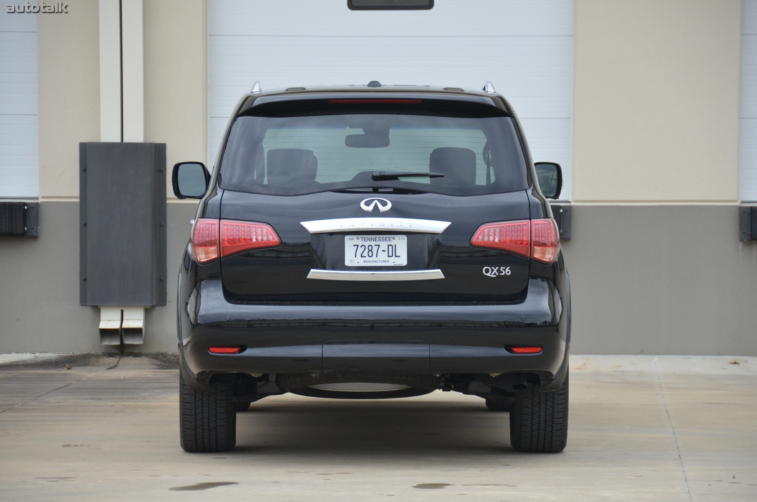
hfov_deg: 11.4
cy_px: 251
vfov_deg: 7.6
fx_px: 3777
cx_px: 378
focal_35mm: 180
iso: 800
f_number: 5.3
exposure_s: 1/500
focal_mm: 120
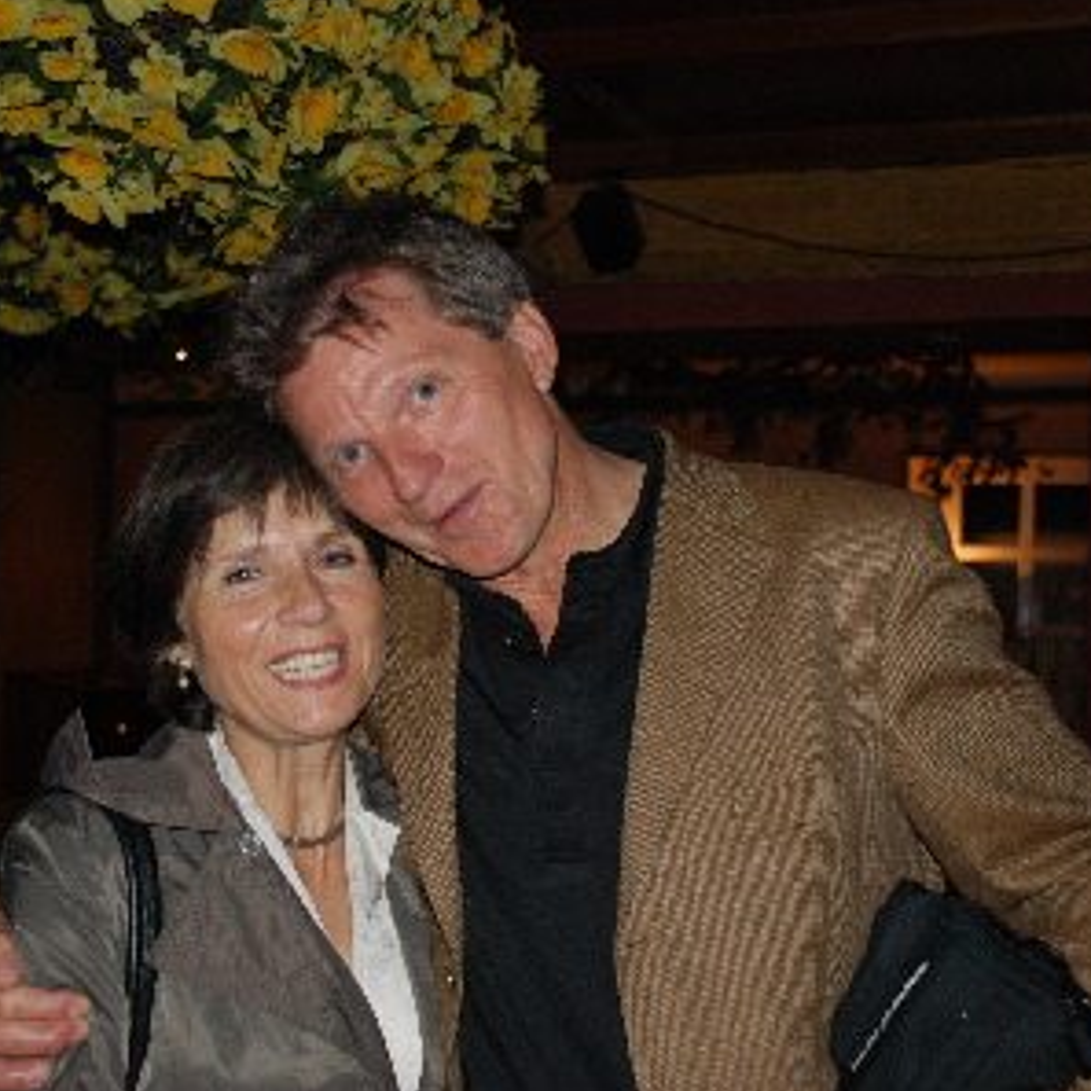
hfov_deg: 27.7
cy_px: 544
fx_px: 2211
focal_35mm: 62
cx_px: 503
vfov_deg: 27.7
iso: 200
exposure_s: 1/60
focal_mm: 32
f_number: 4.2
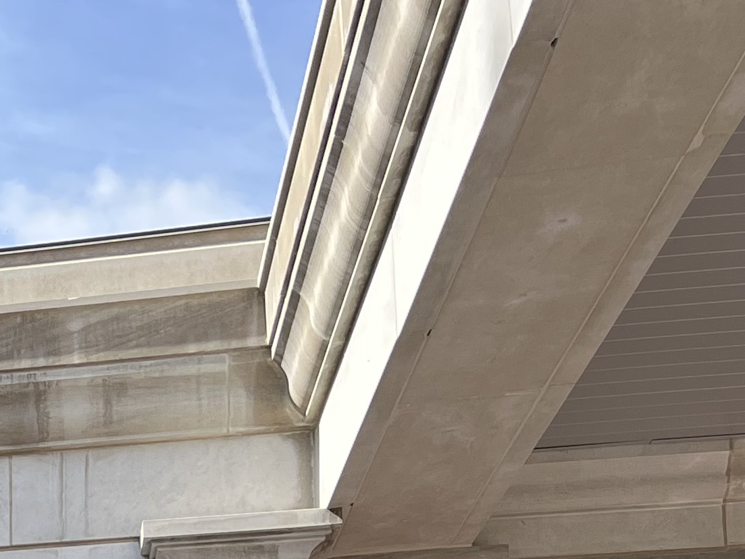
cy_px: 972
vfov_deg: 14.0
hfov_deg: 17.7
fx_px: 2045
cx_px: -487
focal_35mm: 95
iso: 50
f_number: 1.6
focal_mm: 5.1
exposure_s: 1/1212
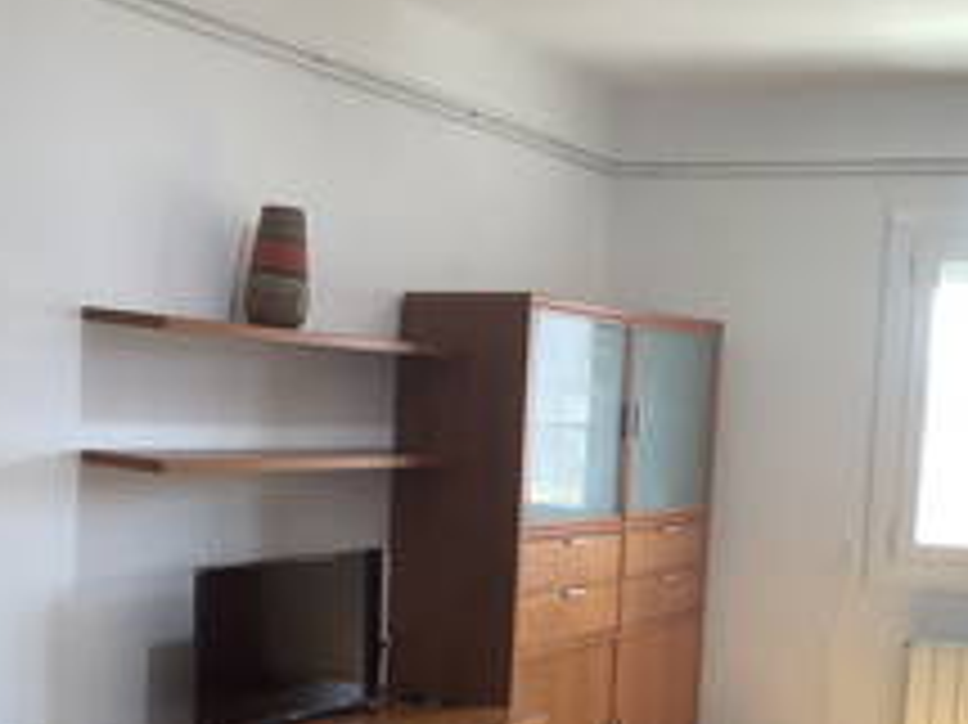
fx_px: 1453
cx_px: 495
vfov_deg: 27.7
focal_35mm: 52
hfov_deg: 36.8
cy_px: 535
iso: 50
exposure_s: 1/60
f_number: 2.4
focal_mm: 3.3
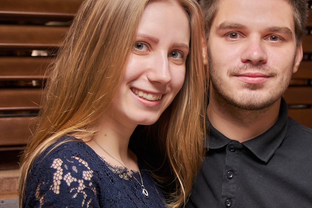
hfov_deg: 23.7
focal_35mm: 85
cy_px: 132
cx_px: 228
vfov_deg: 16.0
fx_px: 737
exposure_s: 1/125
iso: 250
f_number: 2.8
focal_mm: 27
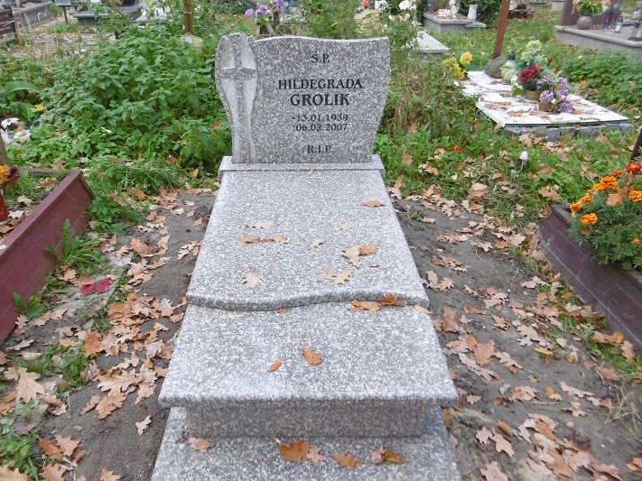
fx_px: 501
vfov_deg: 51.2
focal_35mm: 27
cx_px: 302
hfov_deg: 65.3
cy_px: 266
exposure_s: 1/60
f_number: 3.1
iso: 200
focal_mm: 4.3
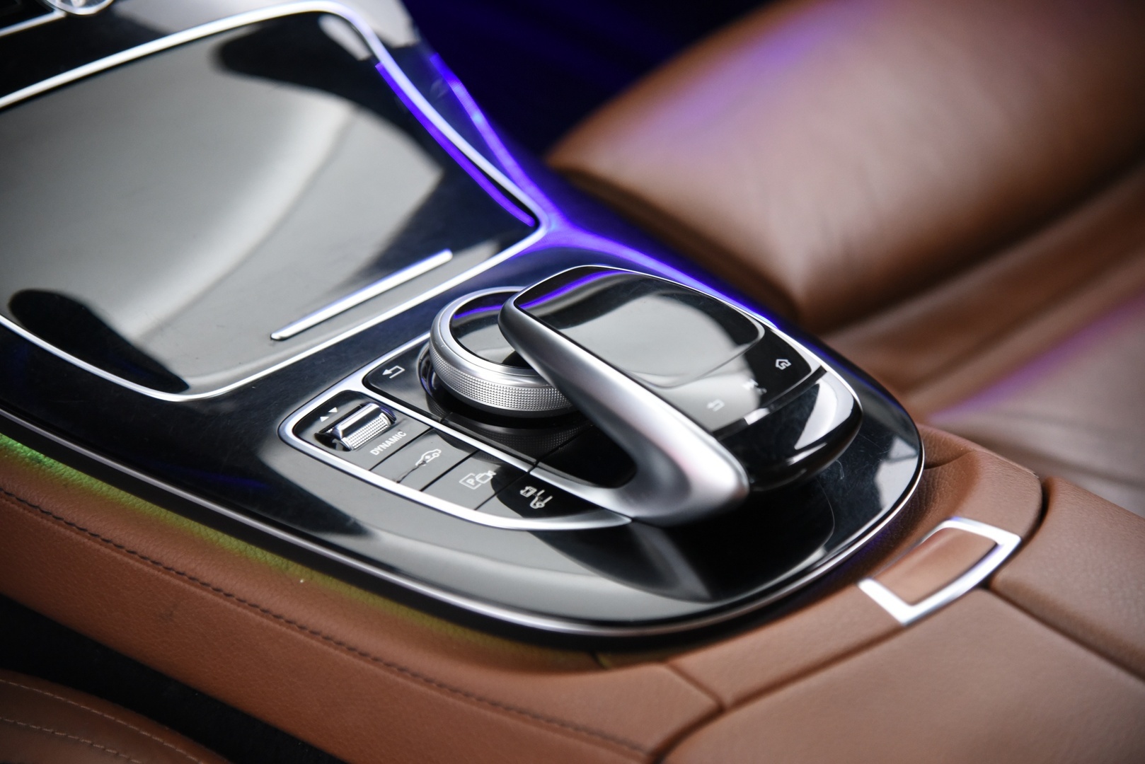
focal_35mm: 92
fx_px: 2927
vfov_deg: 14.9
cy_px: 382
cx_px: 572
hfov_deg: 22.1
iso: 4000
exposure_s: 1/20
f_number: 4
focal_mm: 92
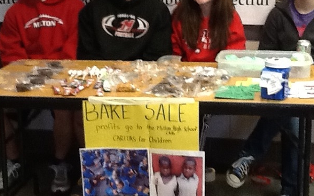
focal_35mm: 70
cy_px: 88
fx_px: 599
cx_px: 150
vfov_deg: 18.6
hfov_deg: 29.4
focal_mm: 2.03
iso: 160
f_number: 2.4
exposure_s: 1/30
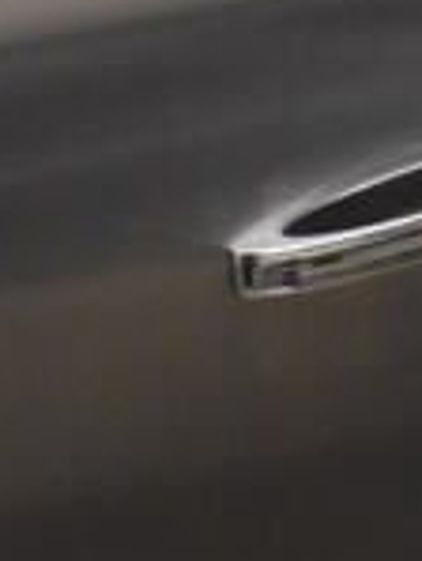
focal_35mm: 159
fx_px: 2581
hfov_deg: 9.2
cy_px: -416
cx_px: 588
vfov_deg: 11.6
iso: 3200
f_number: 3.5
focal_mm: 18
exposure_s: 1/125
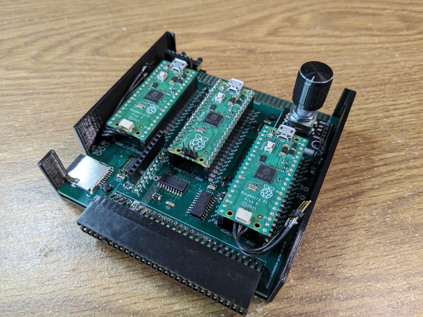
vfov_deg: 51.4
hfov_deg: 65.3
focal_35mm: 27
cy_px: 158
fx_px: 330
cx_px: 212
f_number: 1.73
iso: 171
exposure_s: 1/50
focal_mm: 4.38
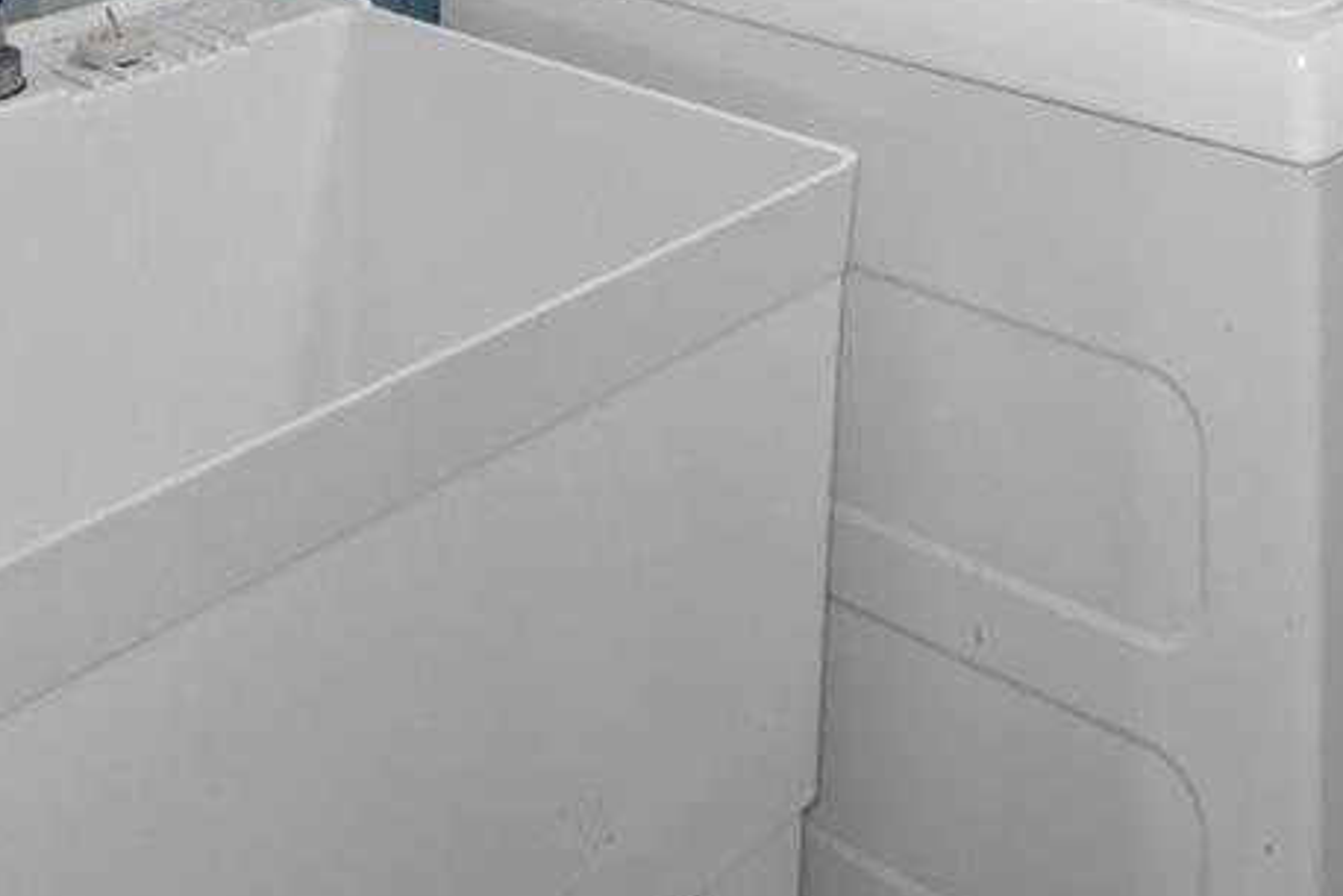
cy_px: -640
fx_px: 2090
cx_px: 1026
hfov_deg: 34.8
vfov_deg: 19.3
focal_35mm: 56
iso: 400
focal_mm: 16
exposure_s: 1
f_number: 8
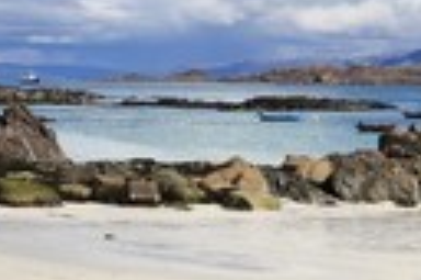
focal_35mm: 105
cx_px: 513
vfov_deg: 13.0
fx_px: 1226
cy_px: 217
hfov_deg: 18.4
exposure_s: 1/250
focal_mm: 32
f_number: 16
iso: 200
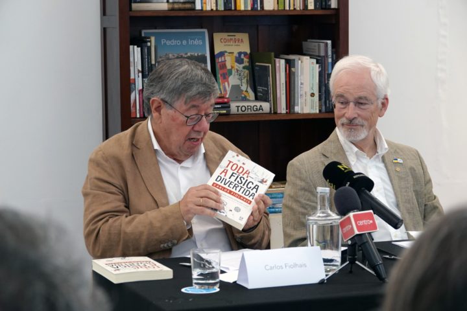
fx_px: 1440
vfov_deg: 12.3
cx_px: 234
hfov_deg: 18.4
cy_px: 156
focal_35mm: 111
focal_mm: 40.73
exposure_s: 1/40
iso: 800
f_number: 4
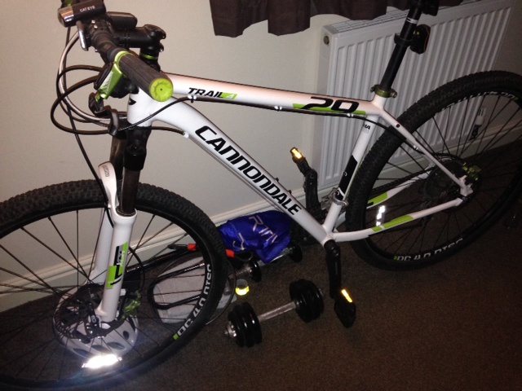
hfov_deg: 55.4
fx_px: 498
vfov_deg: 42.9
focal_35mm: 33
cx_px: 261
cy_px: 196
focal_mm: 4.12
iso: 200
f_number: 2.4
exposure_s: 1/16
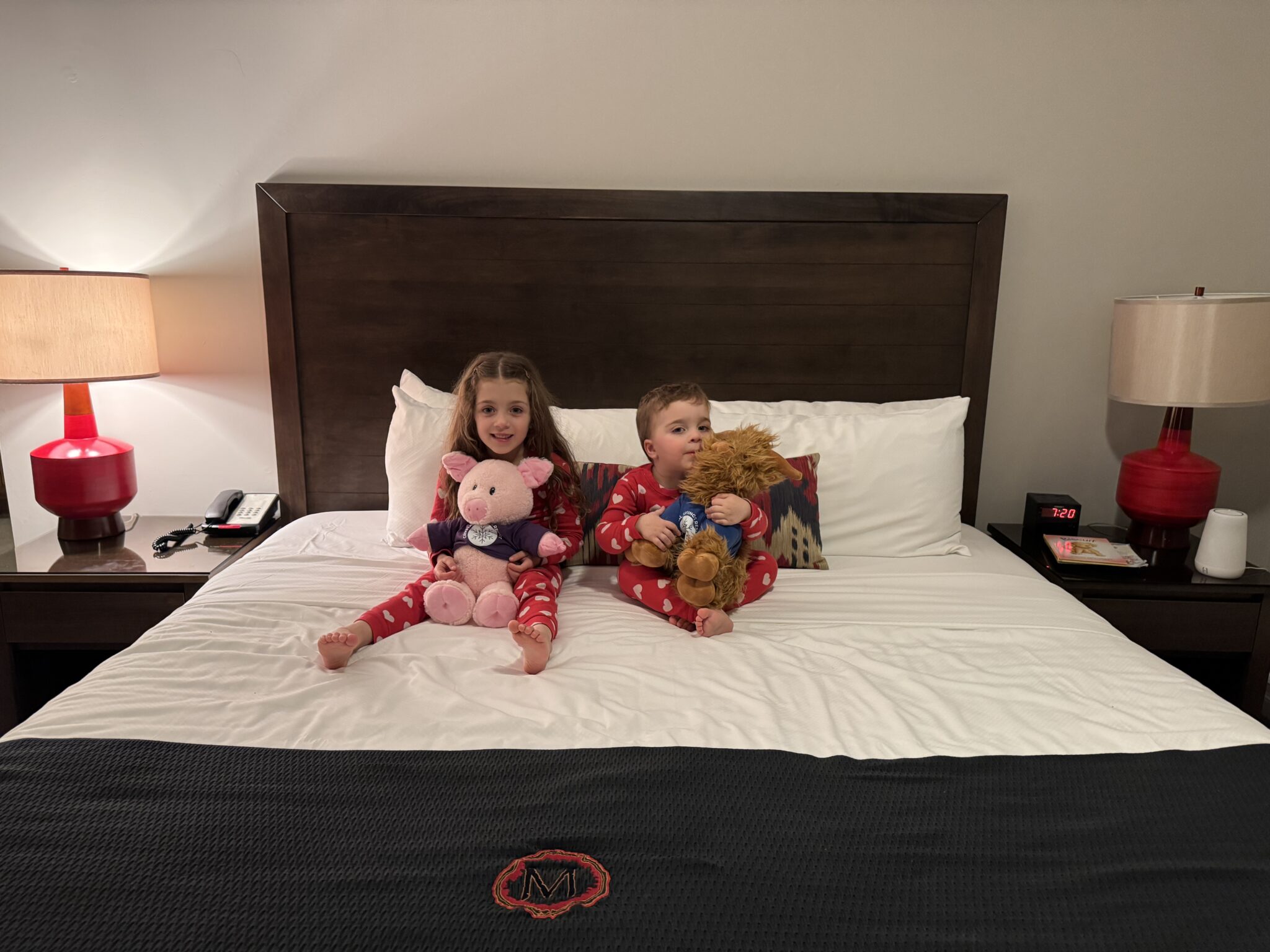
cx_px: 635
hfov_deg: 71.6
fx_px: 881
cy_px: 476
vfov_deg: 56.8
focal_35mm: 24
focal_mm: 6.76
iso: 640
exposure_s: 1/40
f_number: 1.78
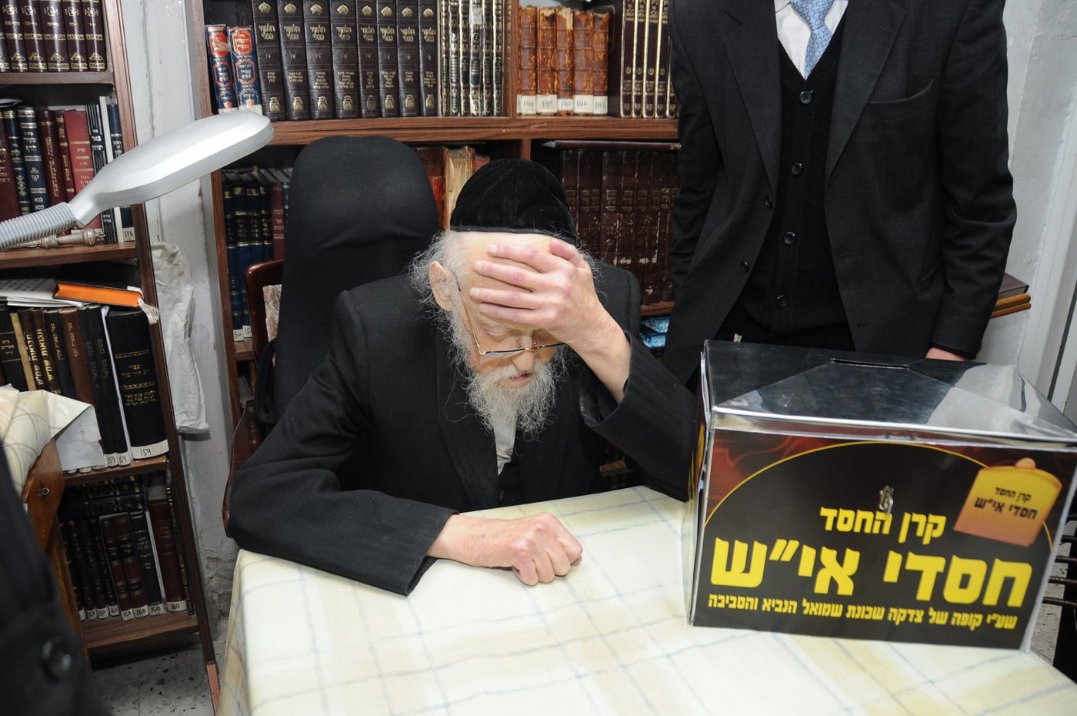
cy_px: 358
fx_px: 807
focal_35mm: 27
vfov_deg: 47.8
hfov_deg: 67.4
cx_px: 538
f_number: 3.5
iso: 400
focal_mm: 18
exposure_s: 1/160
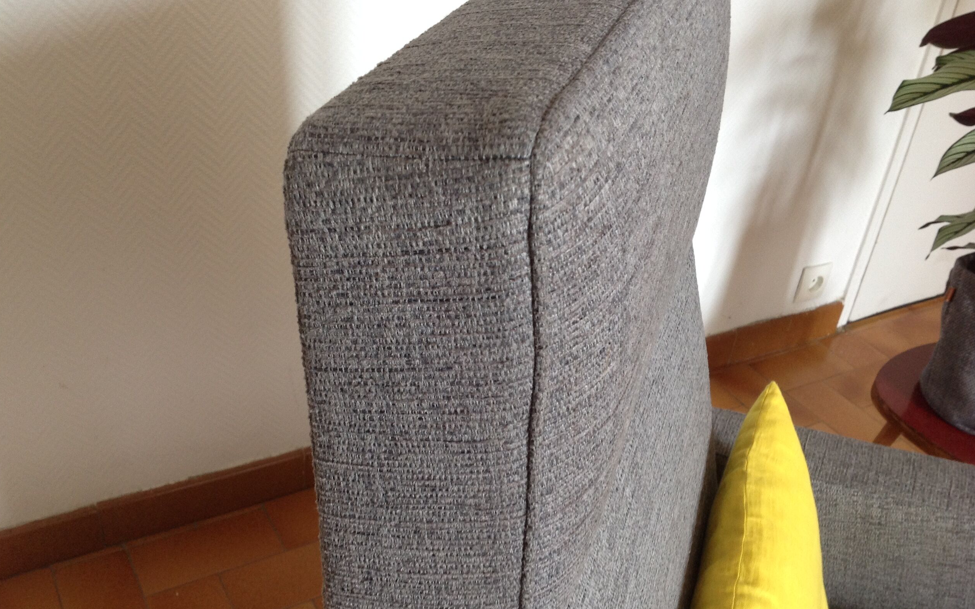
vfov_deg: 33.5
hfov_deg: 51.5
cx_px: 495
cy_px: 342
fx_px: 1010
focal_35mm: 38
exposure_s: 1/15
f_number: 2.4
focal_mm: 4.28
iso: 100
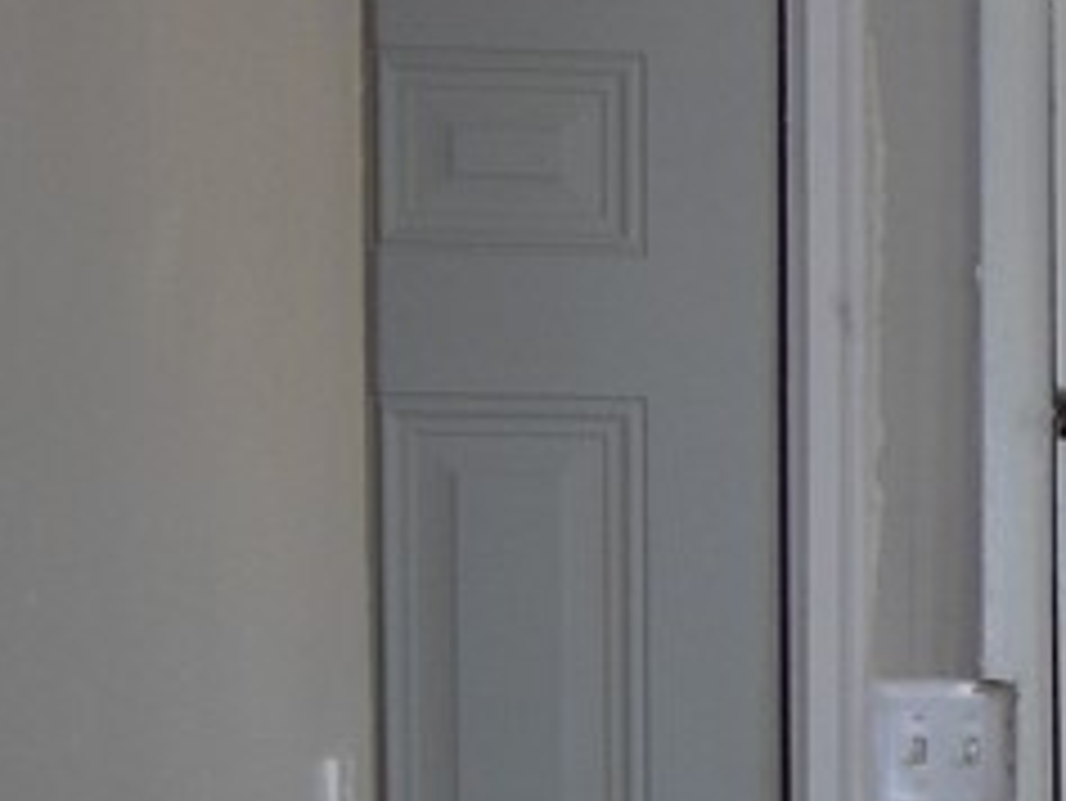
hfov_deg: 11.8
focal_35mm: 147
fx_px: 4529
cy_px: 770
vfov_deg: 10.0
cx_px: 2231
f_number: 3.9
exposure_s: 1/40
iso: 125
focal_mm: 6
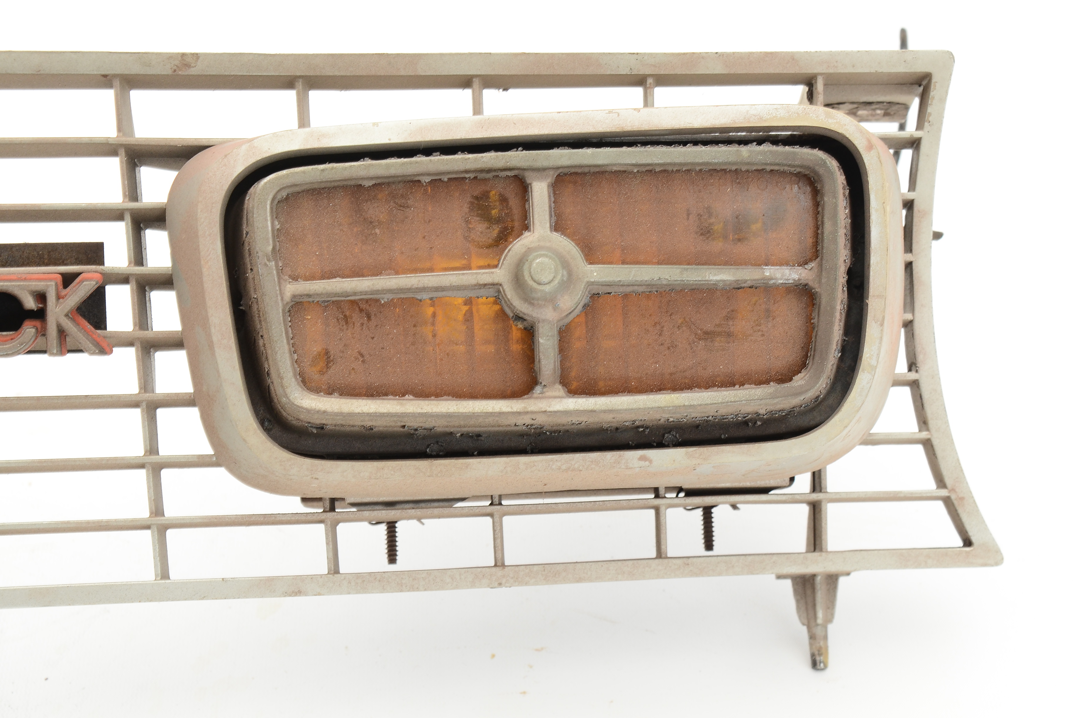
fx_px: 2479
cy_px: 359
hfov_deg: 24.7
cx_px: 542
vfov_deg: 16.5
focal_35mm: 82
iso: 320
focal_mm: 55
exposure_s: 1/80
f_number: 10
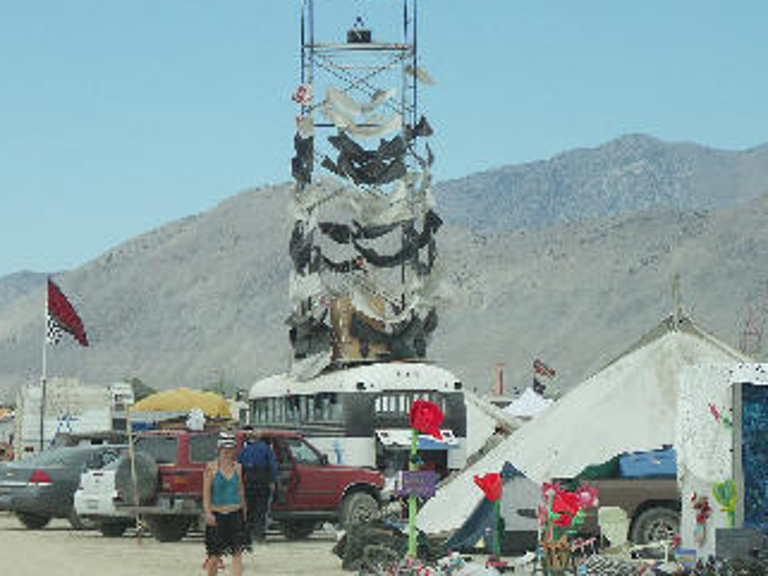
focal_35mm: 186
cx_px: 377
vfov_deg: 8.0
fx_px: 4128
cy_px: 253
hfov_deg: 10.6
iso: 100
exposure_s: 1/640
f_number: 7.1
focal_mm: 27.87
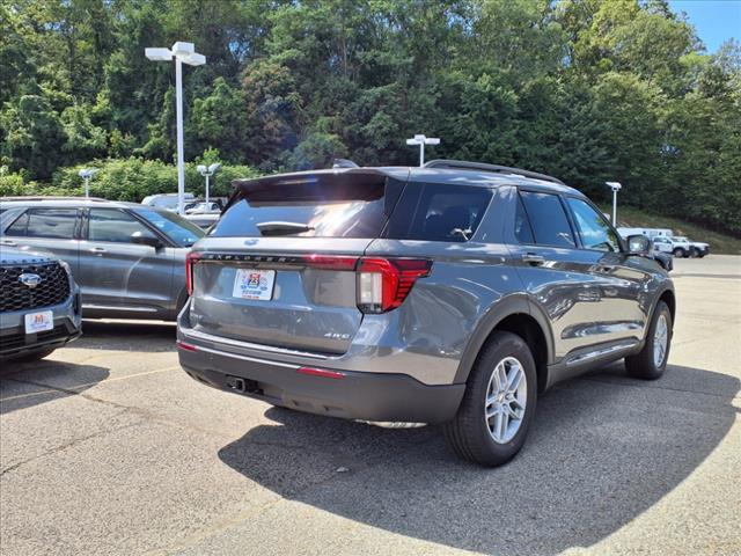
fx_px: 578
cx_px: 370
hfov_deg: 65.3
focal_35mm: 27
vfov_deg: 51.4
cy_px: 278
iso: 40
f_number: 1.9
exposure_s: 1/909
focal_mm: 3.58
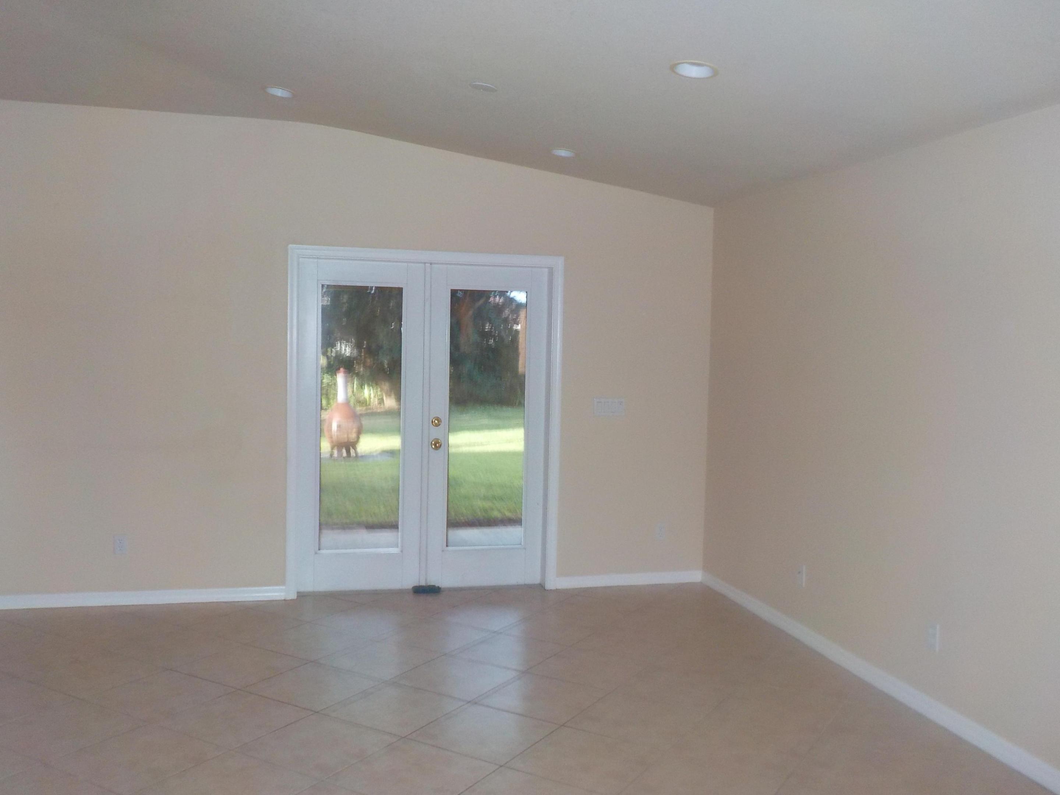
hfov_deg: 60.0
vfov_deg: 46.8
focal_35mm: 30
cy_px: 398
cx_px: 530
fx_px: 919
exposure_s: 1/30
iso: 250
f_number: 3.3
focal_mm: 4.1
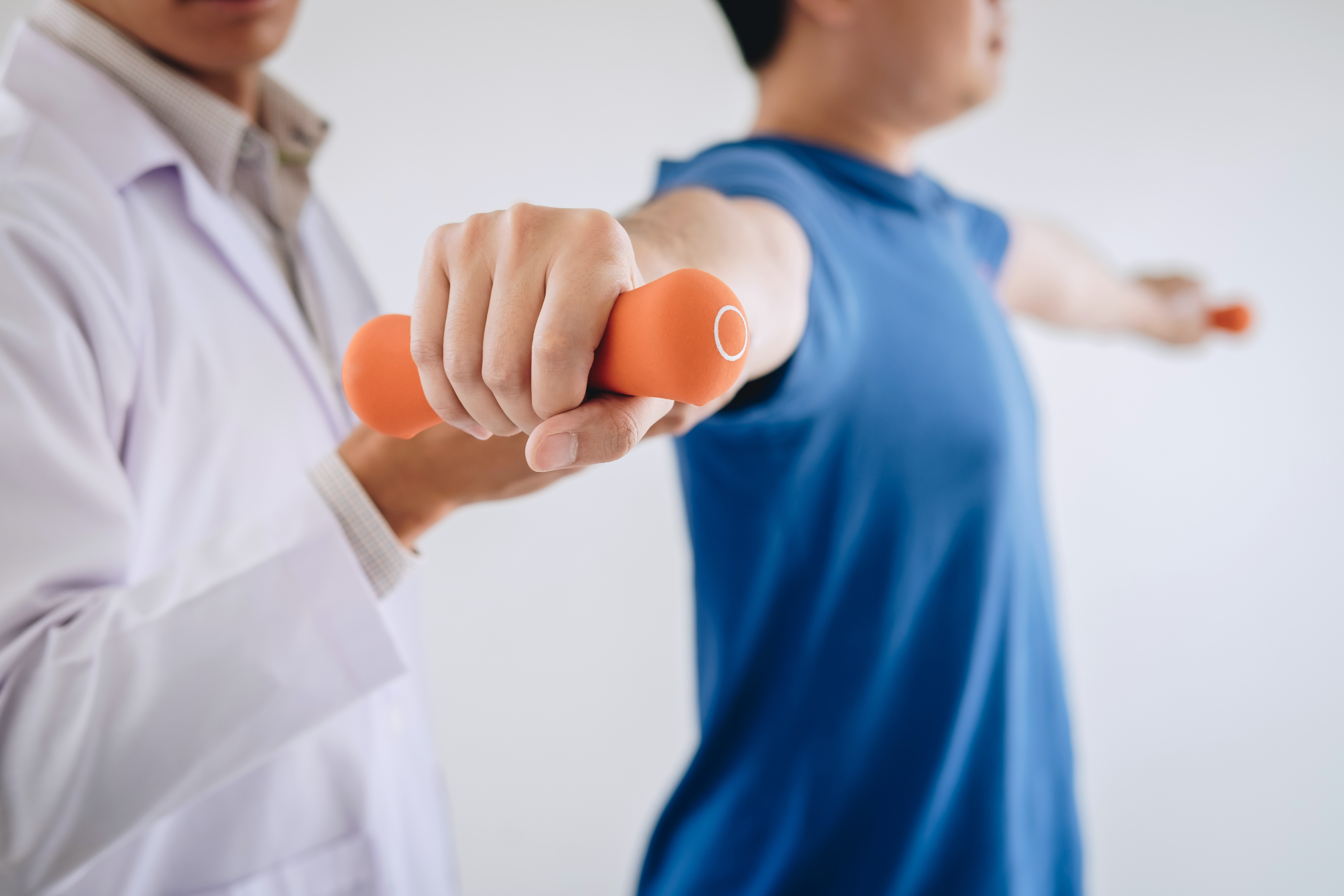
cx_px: 672
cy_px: 448
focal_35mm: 53
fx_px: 1979
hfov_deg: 37.5
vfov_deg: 25.5
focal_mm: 35
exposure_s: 1/100
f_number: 2.8
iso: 200
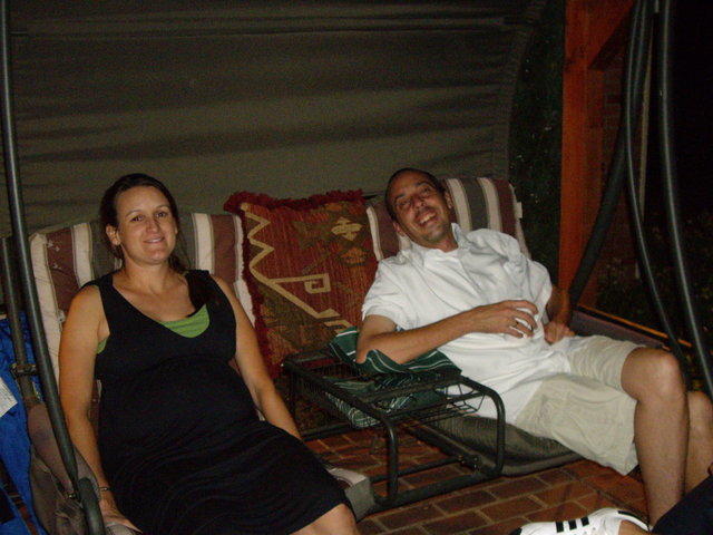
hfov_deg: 40.4
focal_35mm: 47
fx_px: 968
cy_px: 268
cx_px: 356
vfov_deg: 30.9
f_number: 3
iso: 400
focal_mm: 7.6
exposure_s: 1/50
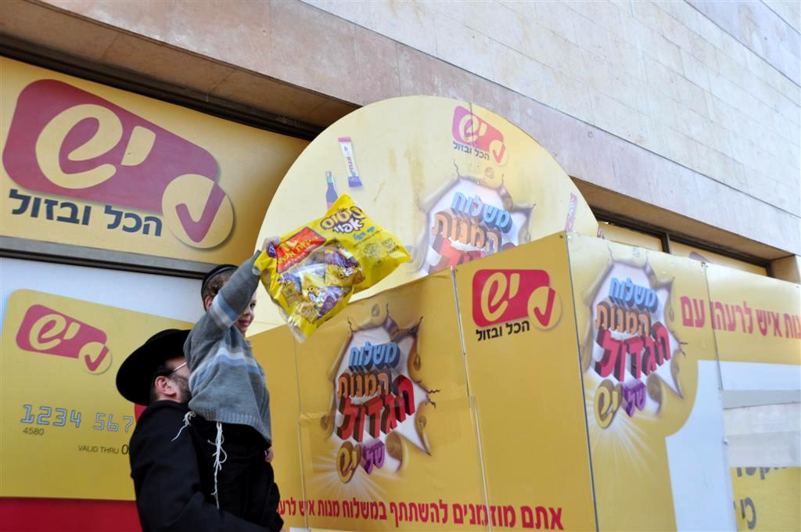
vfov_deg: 43.5
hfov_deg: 62.0
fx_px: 667
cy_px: 266
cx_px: 400
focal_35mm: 30
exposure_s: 1/160
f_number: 6.3
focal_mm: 20
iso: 400
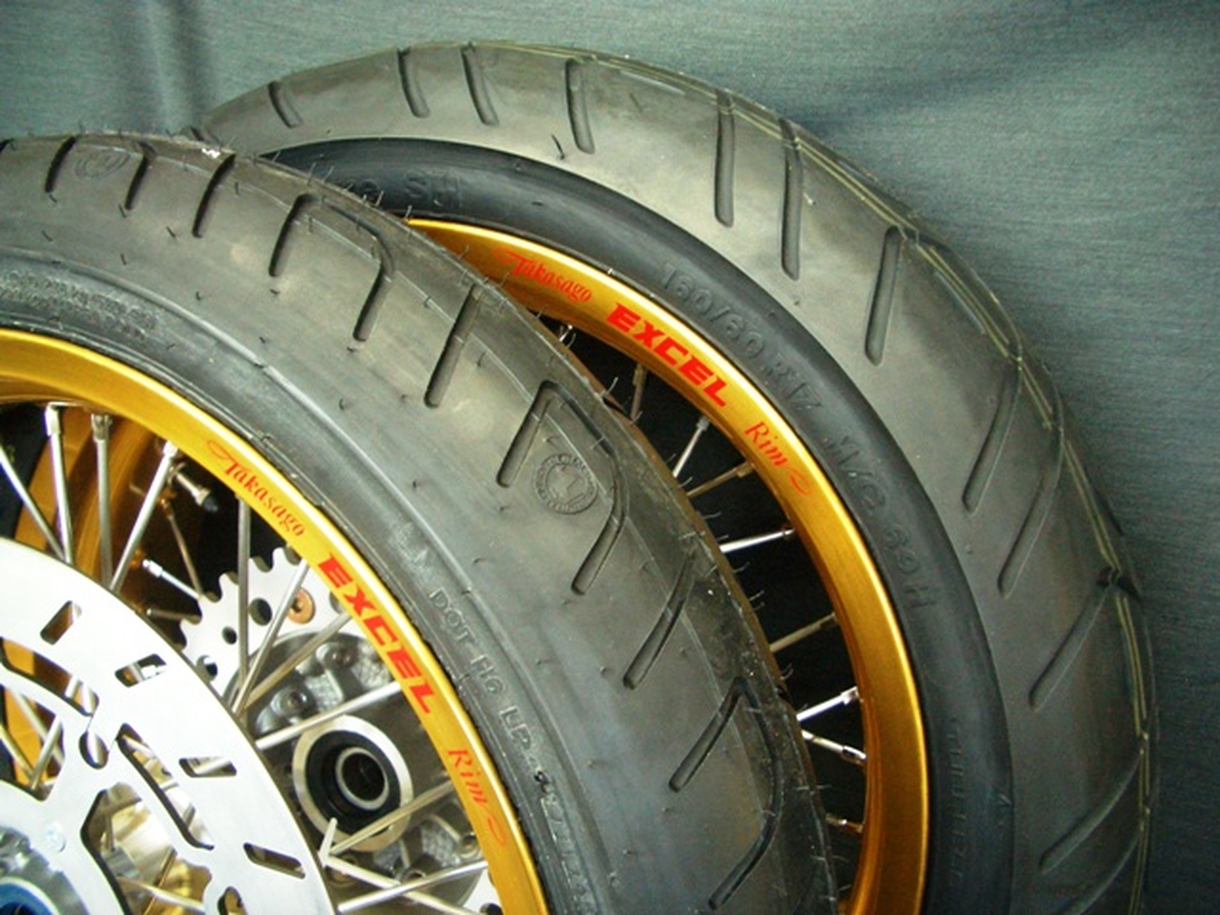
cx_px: 610
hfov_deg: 52.6
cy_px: 458
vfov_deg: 40.7
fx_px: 1234
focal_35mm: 35
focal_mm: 5.8
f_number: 2.6
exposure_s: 1/25
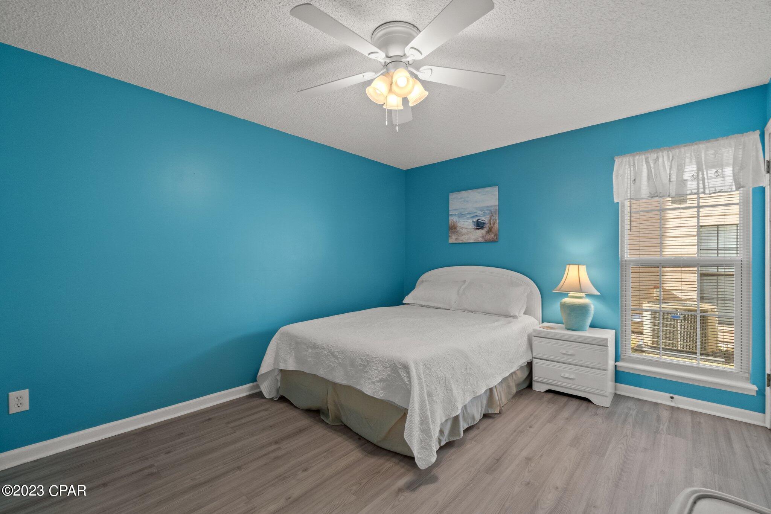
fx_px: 321
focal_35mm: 15
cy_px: 257
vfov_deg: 77.3
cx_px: 386
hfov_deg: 100.4
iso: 400
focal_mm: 10
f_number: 9
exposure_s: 1/2
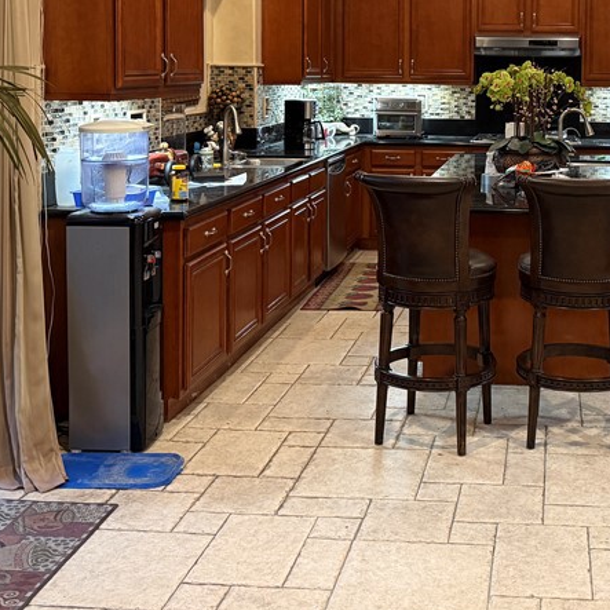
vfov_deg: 33.4
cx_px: 500
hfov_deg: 33.5
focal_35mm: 49
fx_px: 977
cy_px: 98
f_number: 1.78
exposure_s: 1/60
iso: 320
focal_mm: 6.76
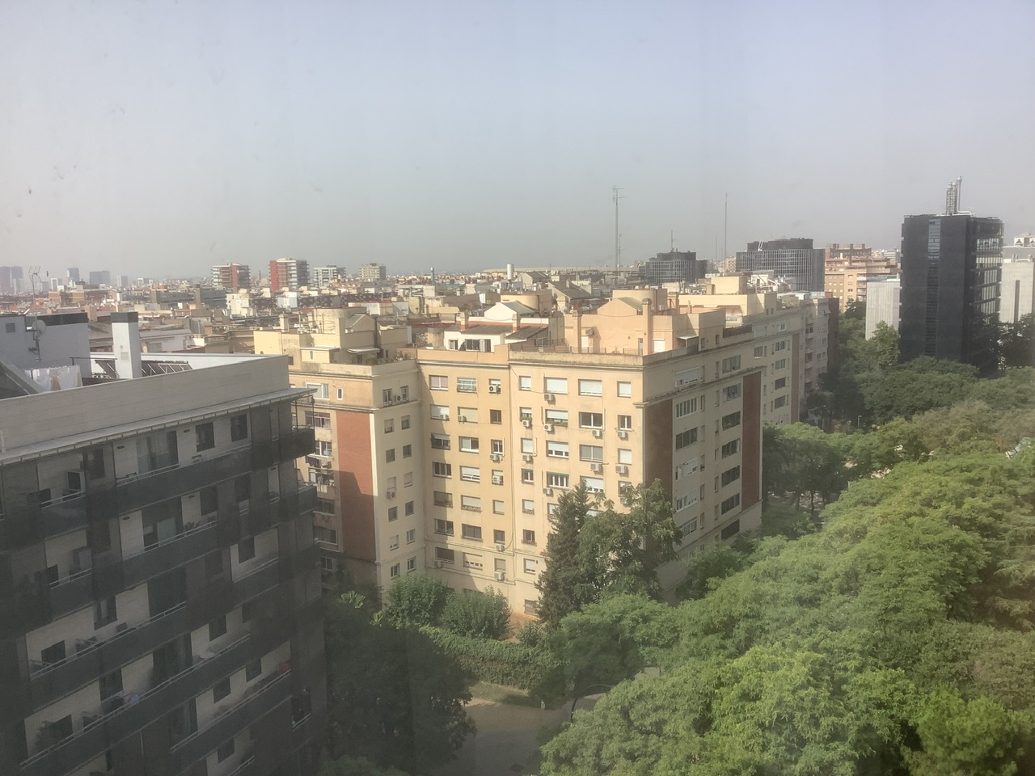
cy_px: 388
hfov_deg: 58.4
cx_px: 518
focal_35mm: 31
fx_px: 927
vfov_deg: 45.4
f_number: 2.4
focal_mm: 3.3
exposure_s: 1/247
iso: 25
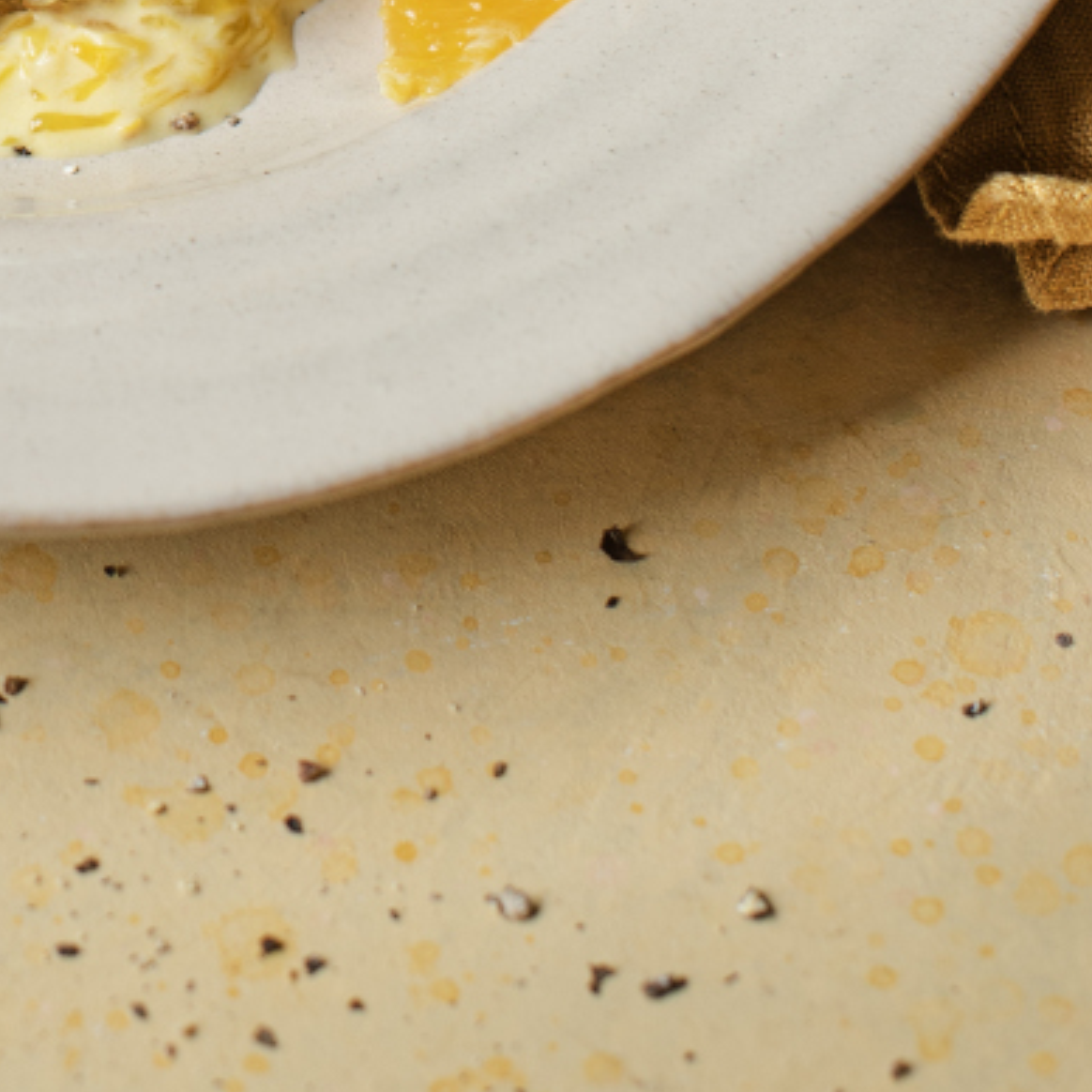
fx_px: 5996
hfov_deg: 10.2
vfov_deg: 10.1
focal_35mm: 168
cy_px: -538
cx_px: -307
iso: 125
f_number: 4
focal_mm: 50
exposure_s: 1/25
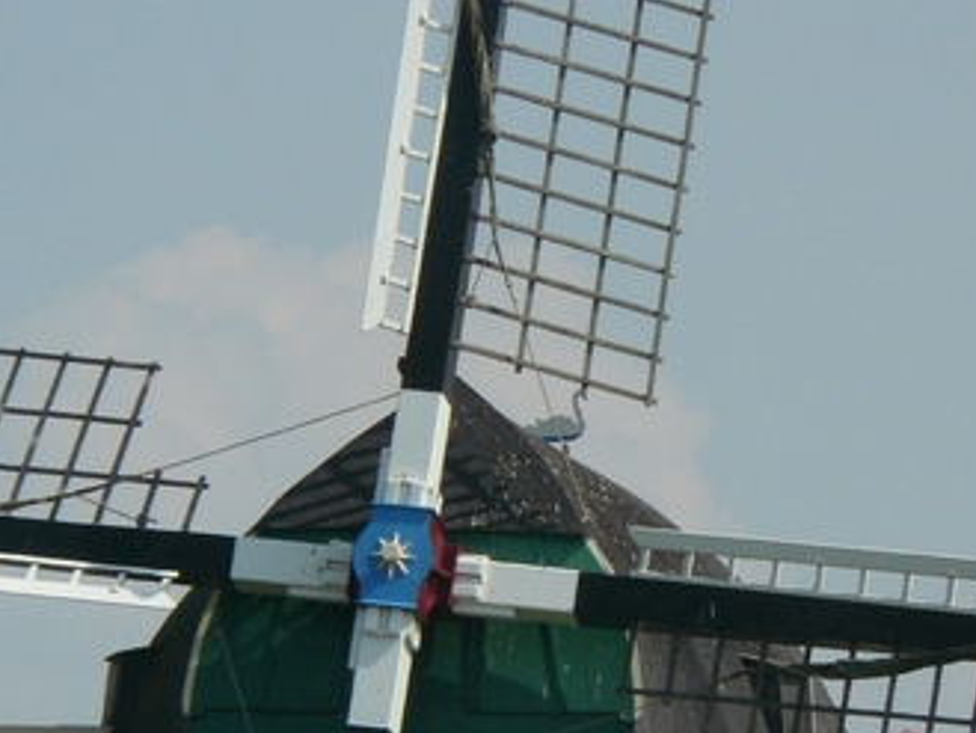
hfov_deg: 2.5
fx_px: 22226
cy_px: 502
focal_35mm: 788
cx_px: 578
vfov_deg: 1.9
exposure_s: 1/800
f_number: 8
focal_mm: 72
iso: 200
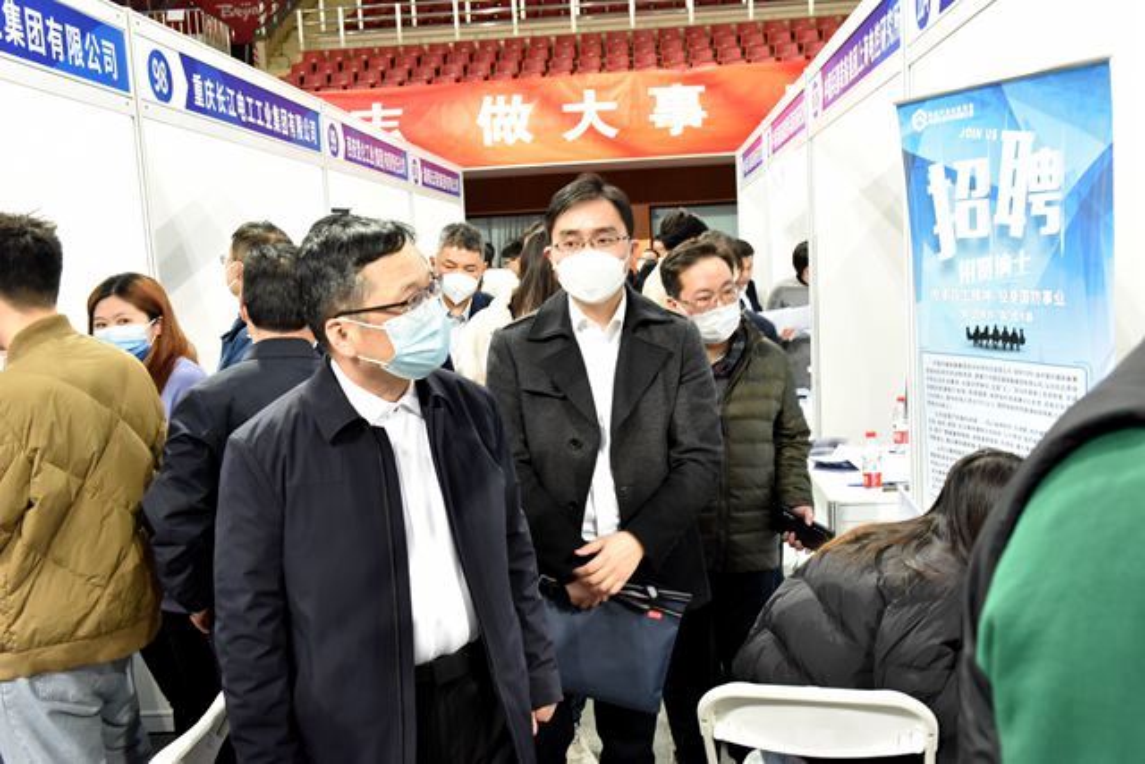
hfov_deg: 55.8
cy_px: 382
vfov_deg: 38.9
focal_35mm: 34
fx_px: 1082
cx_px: 572
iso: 2500
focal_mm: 34
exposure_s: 1/40
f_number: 7.1
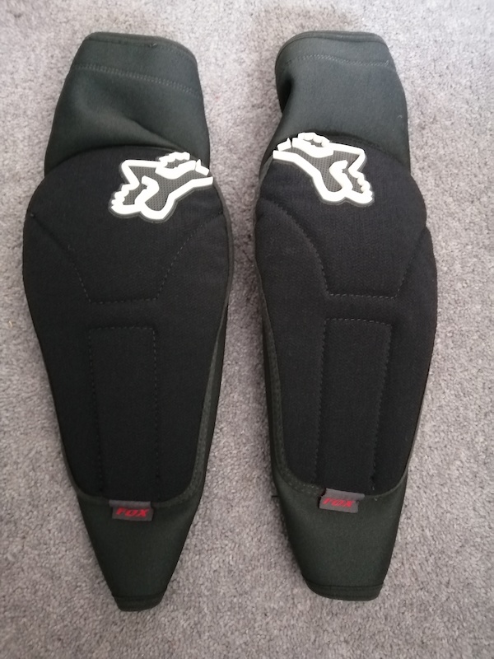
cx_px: 247
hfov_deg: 53.1
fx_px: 495
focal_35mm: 26
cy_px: 330
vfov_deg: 67.3
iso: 800
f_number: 1.8
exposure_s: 1/14.3
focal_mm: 3.6
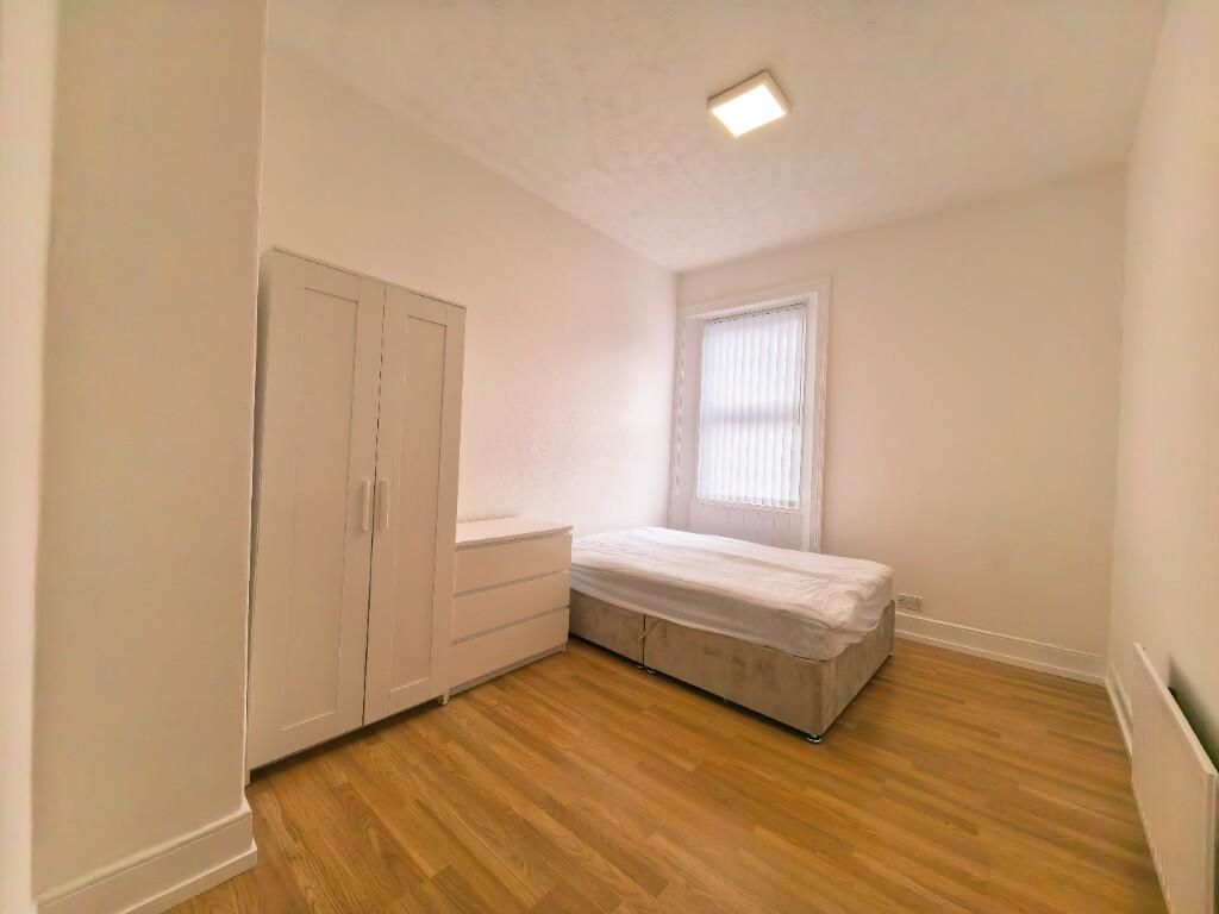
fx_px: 458
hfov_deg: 106.2
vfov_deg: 89.9
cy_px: 457
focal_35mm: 13
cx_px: 610
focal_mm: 1.95
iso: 100
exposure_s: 1/646
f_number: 2.2
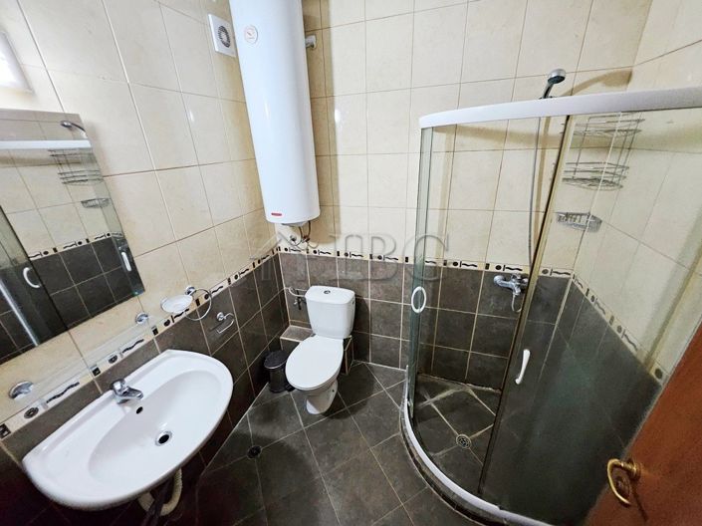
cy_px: 263
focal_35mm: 13
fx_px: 264
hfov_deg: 106.2
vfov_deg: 89.9
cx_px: 351
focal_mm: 1.7
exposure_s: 1/50
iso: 320
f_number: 2.2
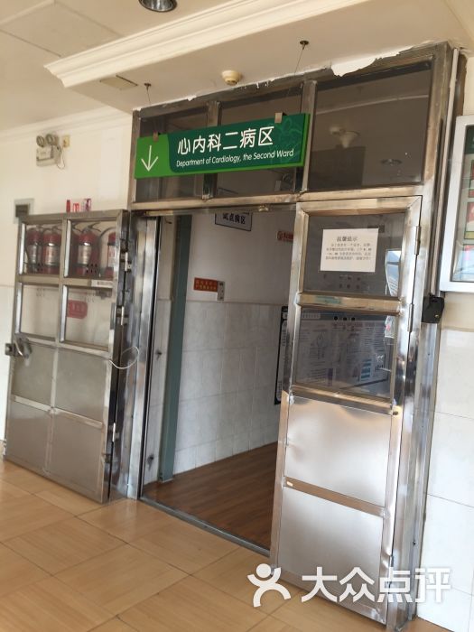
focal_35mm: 29
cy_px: 316
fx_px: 529
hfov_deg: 48.2
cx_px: 237
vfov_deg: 61.7
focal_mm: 4.15
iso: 32
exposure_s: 1/50
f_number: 2.2
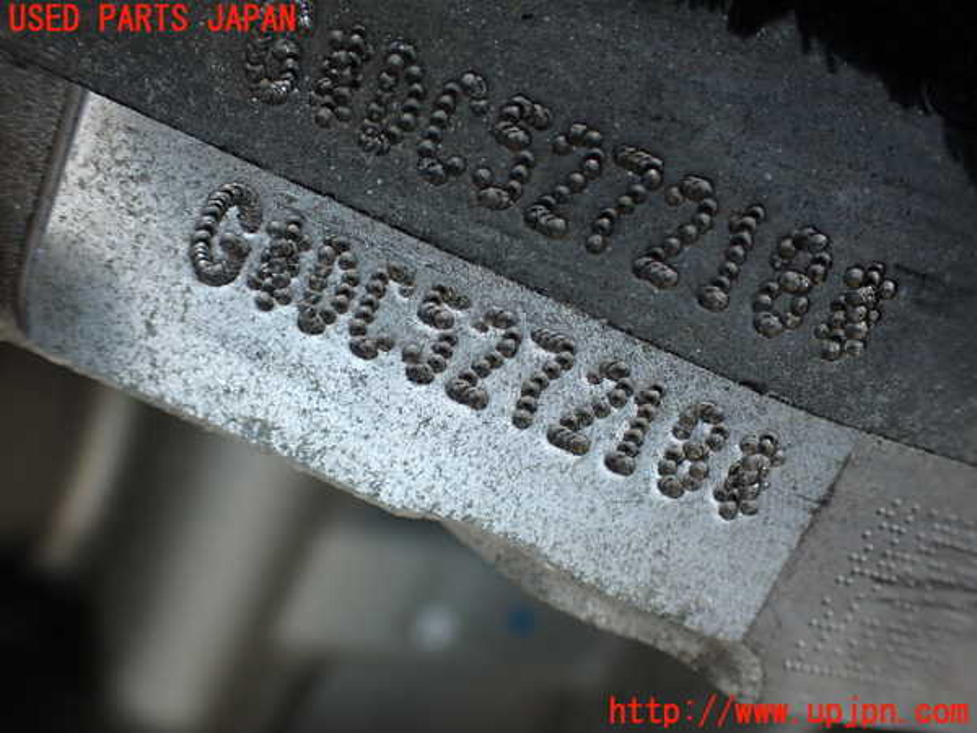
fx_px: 1016
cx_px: 488
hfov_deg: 51.4
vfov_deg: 39.7
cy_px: 366
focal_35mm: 36
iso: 100
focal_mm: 6.37
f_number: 2.5
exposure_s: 1/100
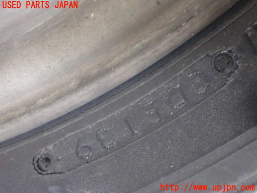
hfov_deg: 60.0
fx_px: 223
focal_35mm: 30
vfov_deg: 46.8
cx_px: 128
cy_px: 96
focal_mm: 5.4
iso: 800
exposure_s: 1/30
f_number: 2.3
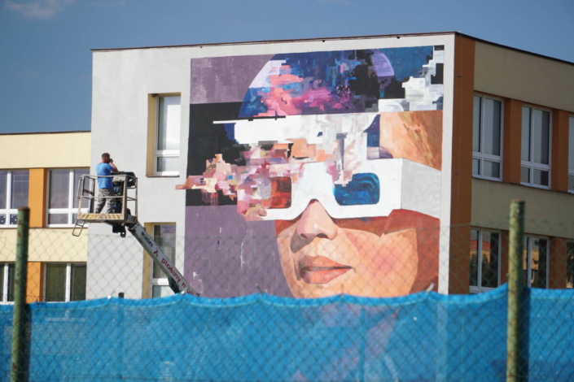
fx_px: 2463
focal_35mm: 154
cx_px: 287
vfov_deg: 8.9
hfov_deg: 13.3
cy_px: 191
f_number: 5.6
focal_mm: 103
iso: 100
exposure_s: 1/160
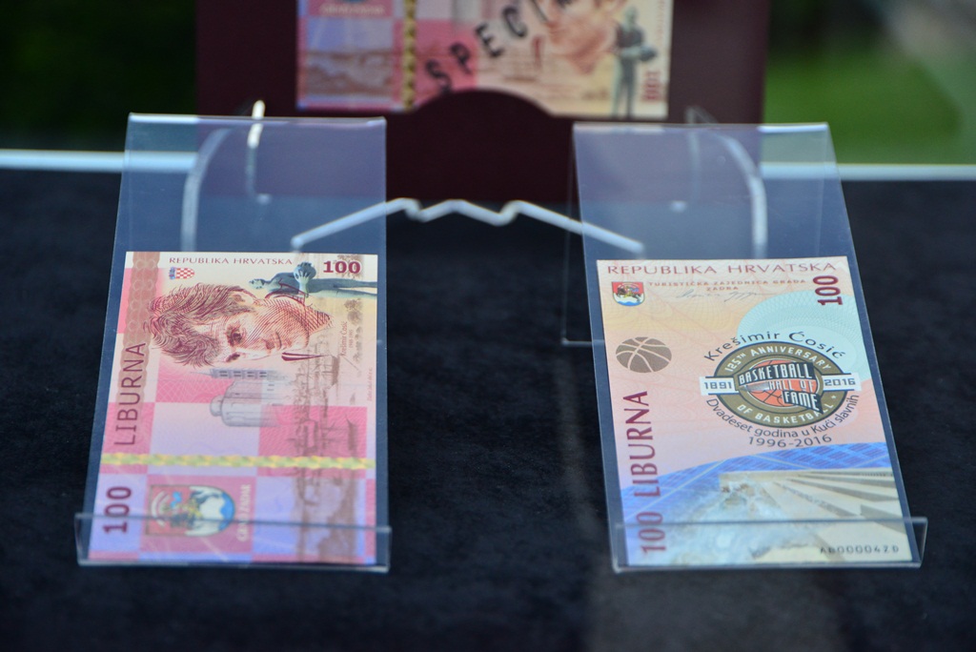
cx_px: 488
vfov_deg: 13.4
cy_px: 326
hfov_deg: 20.0
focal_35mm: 102
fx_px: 2767
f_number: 5.6
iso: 1250
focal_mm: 102
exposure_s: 1/1250
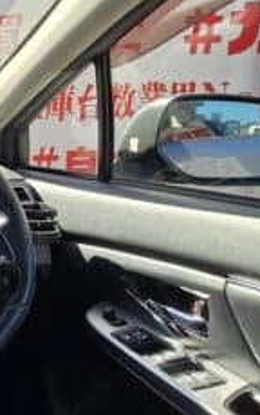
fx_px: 544
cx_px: -323
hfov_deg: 16.3
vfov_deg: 41.4
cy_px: 150
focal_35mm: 48
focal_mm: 2.2
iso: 50
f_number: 2.2
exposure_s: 1/203
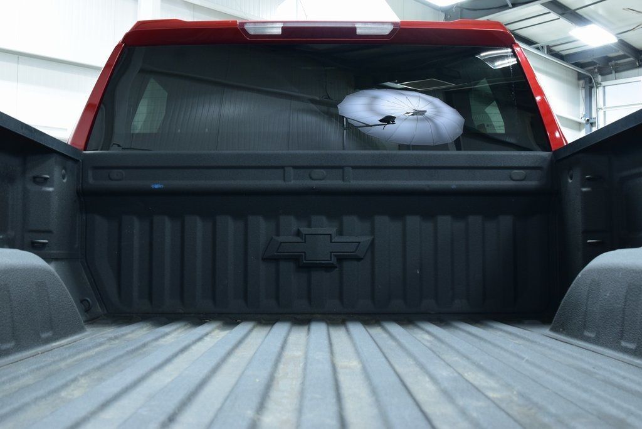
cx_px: 321
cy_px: 214
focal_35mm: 36
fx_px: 642
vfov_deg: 36.9
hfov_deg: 53.1
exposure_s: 1/15
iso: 1250
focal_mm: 24
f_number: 6.3
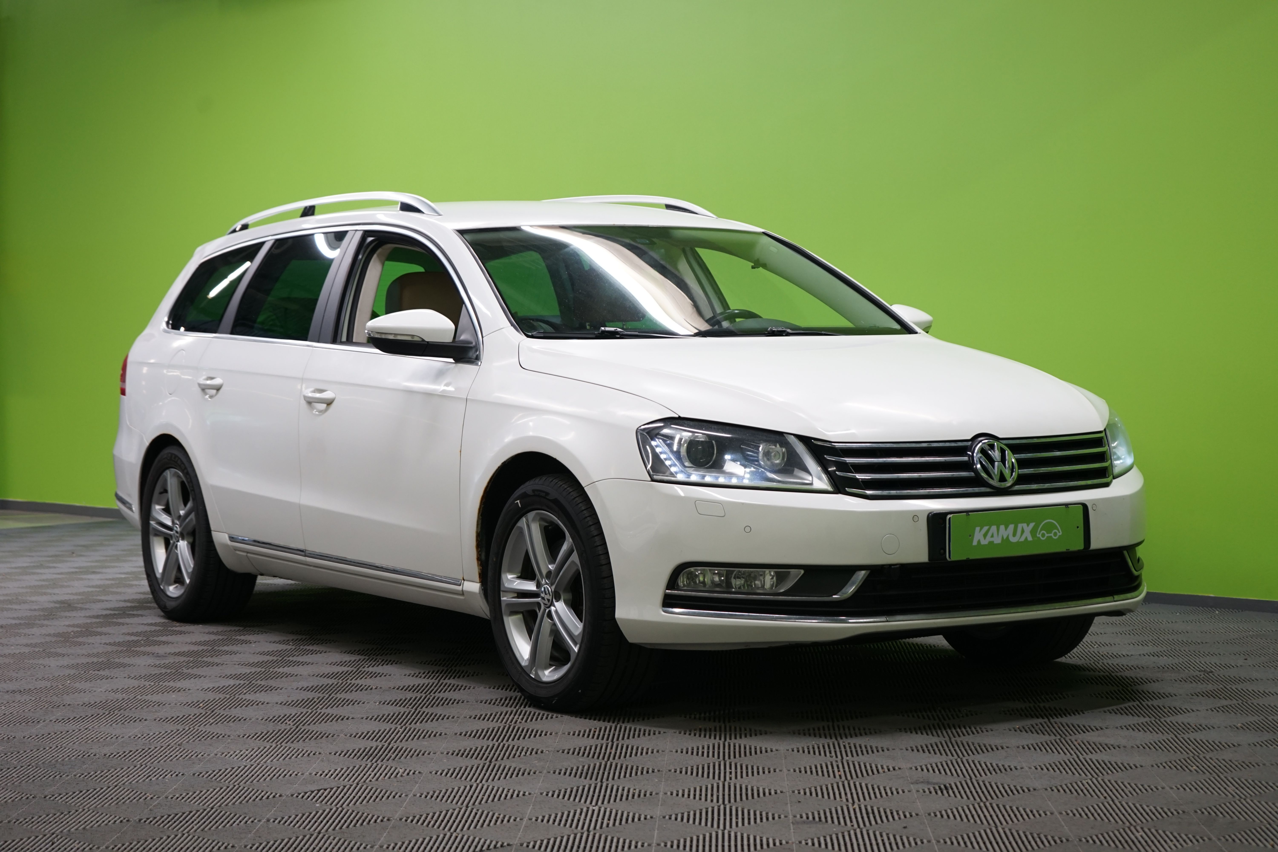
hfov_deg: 28.8
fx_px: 2485
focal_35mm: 70
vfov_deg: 19.5
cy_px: 426
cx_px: 639
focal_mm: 70
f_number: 5.6
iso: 640
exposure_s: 1/50
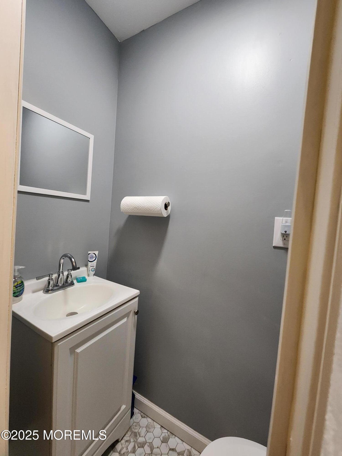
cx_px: 171
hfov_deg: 89.9
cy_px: 228
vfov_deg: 106.2
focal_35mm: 13
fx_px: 171
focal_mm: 2.2
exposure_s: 1/30
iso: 400
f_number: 2.2
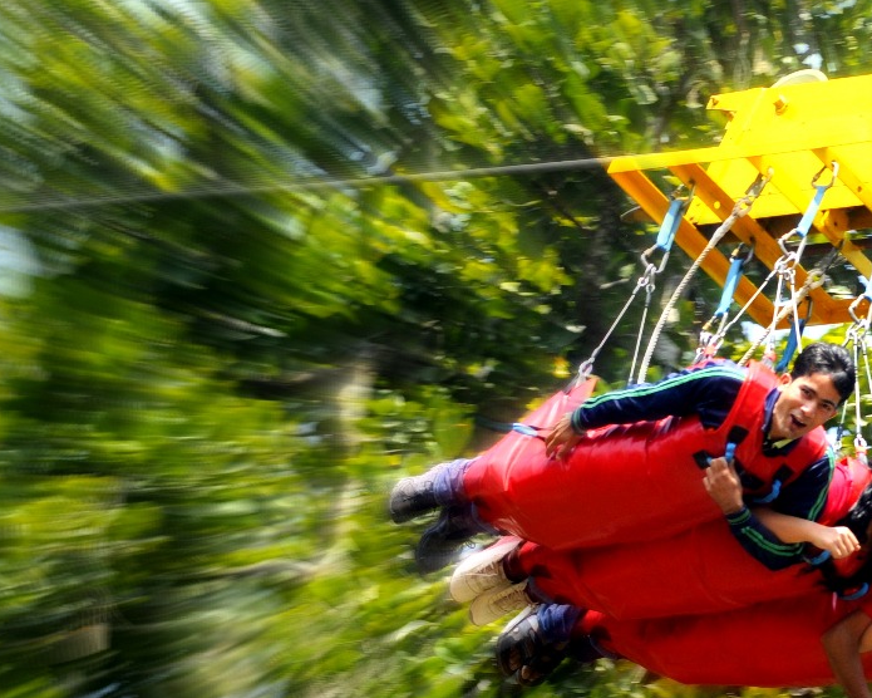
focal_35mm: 329
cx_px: 928
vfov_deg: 4.7
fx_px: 8491
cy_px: 397
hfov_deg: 5.9
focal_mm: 100
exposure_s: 1/400
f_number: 5.6
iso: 200
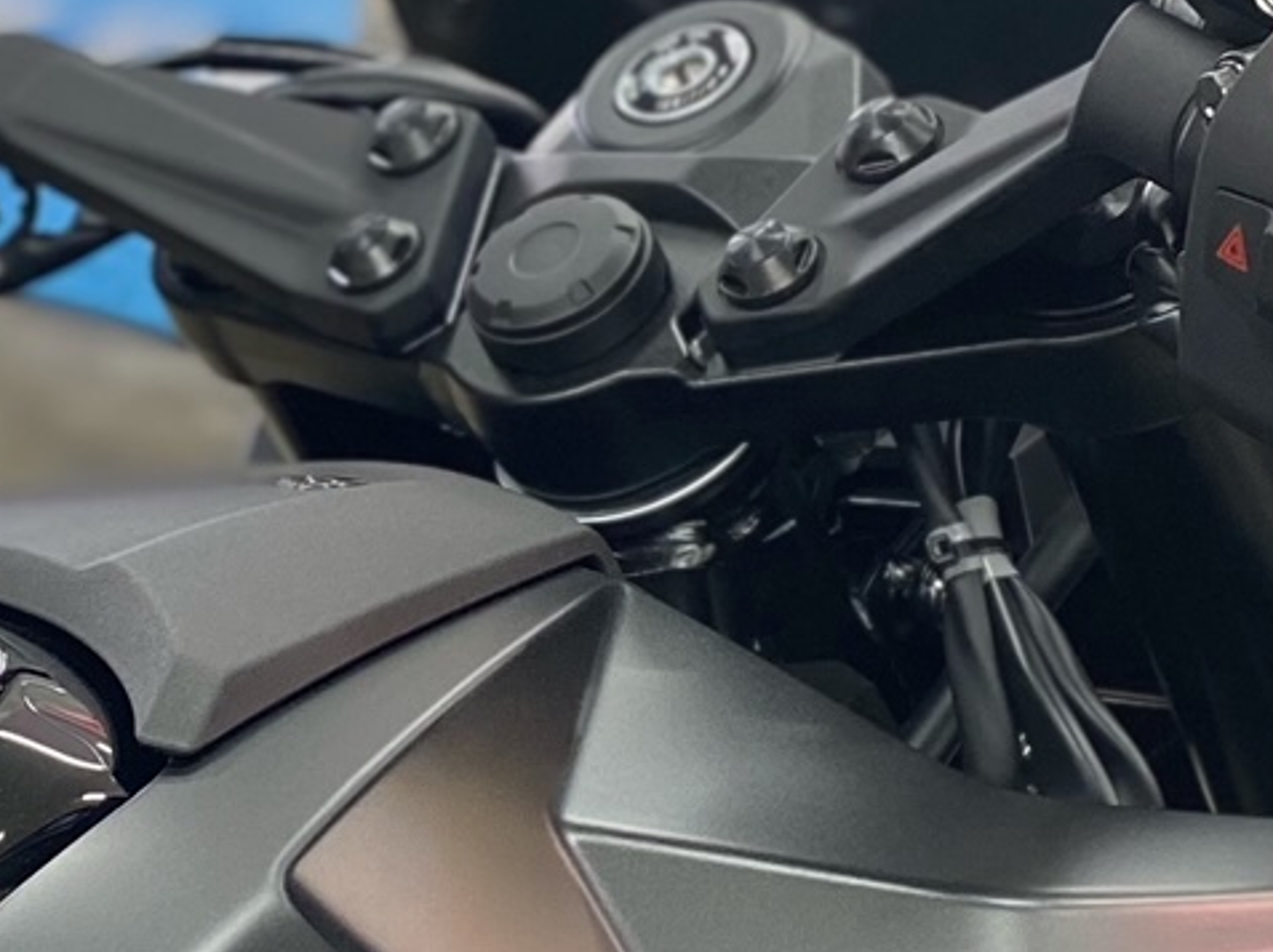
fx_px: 4042
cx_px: 323
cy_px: 624
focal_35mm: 110
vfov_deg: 13.4
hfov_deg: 17.8
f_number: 1.8
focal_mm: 4.25
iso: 125
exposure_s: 1/94
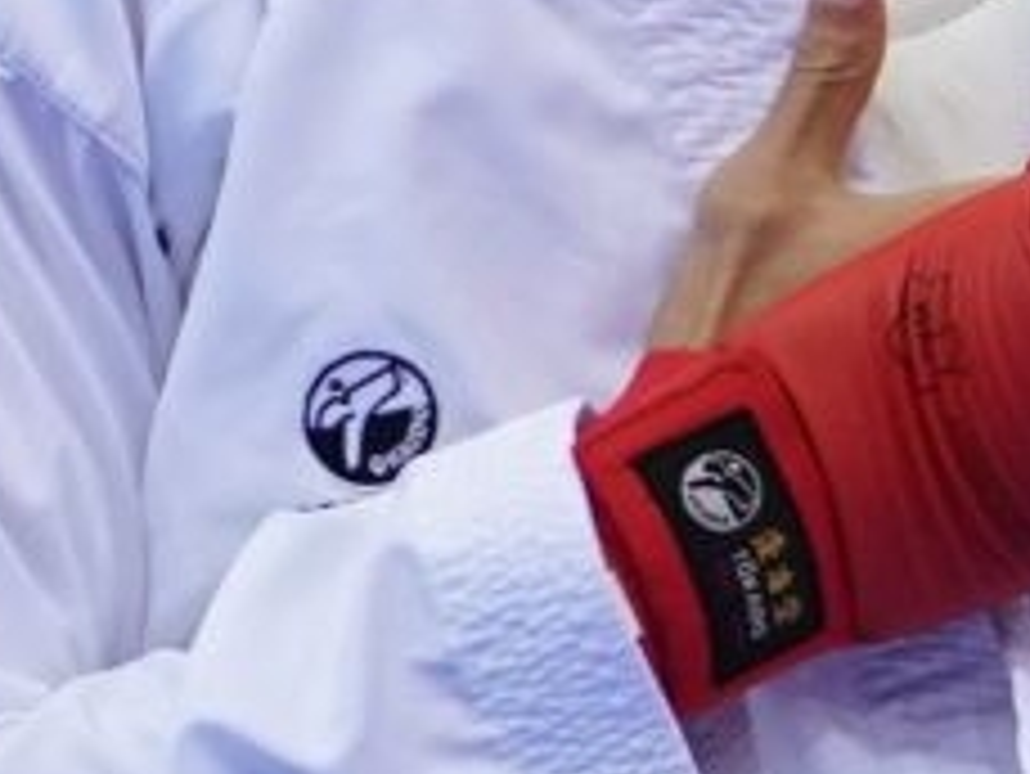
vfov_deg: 0.7
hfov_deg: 1.0
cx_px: 310
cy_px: 122
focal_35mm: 2024
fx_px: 60256
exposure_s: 1/1000
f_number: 2.8
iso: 1000
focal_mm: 179
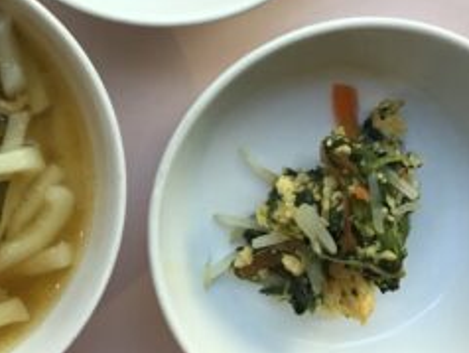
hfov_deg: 29.0
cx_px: 81
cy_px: 33
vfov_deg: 22.1
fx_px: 882
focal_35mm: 65
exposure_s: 1/40
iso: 25
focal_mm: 3.3
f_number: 2.4
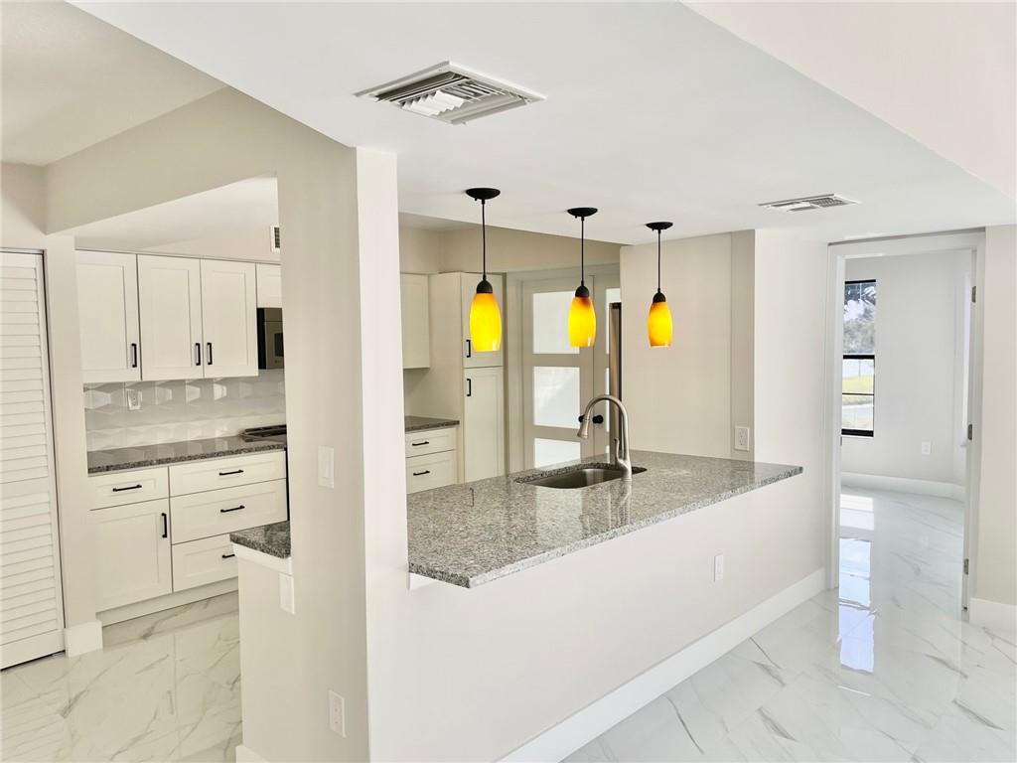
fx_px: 764
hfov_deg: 67.3
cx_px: 508
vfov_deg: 53.1
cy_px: 382
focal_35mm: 26
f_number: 1.6
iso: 32
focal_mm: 4.2
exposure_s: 1/266
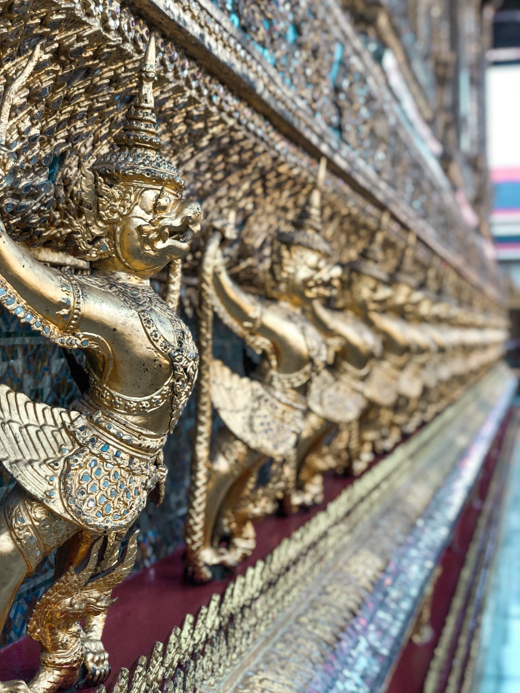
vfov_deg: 36.8
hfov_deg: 28.0
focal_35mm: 52
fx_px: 1042
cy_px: 346
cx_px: 260
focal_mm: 6
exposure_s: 1/60
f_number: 2.4
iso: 25
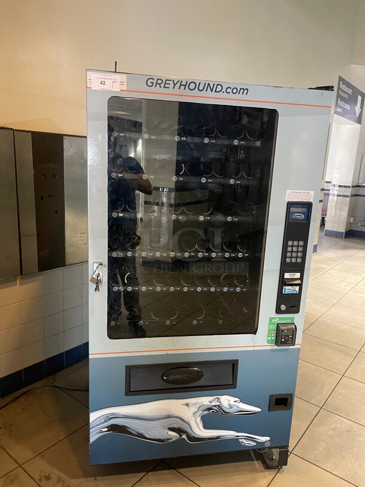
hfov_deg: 53.1
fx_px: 365
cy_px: 244
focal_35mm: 26
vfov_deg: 67.3
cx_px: 182
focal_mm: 5.1
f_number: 1.6
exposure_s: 1/40
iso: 500
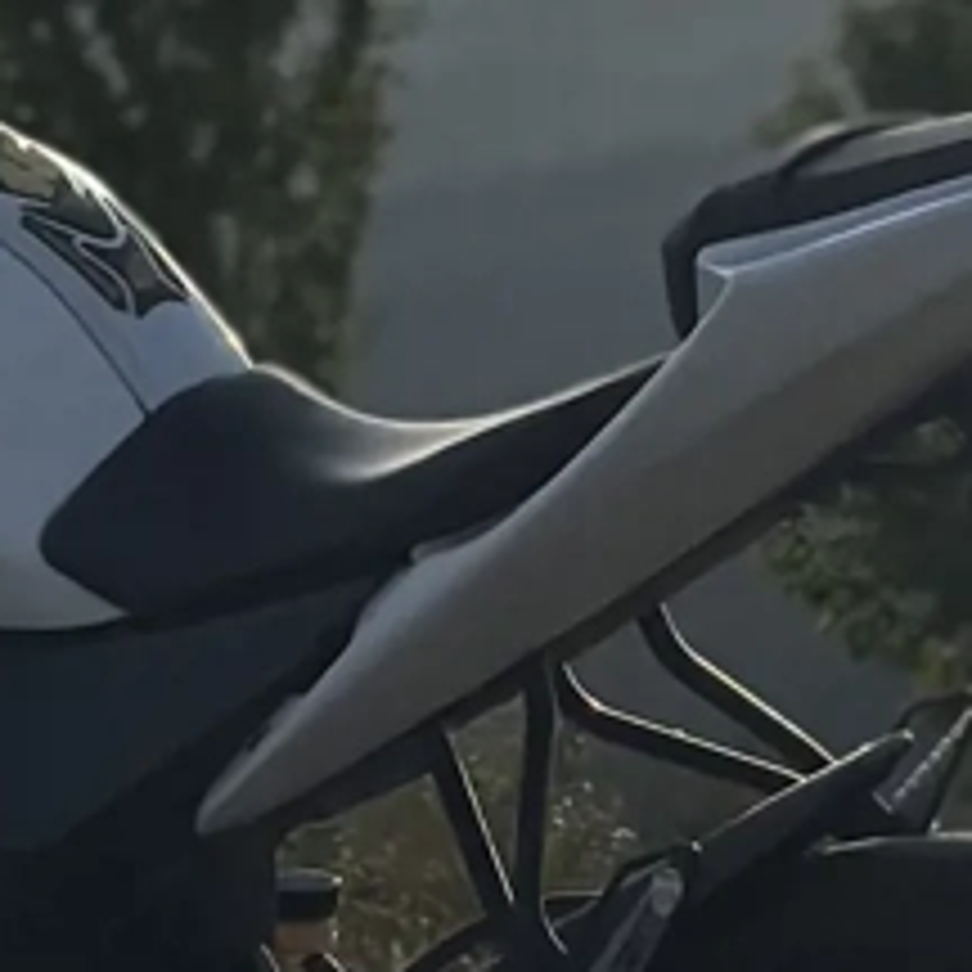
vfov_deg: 6.7
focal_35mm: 262
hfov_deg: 6.7
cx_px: 531
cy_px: -76
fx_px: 8323
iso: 100
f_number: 1.78
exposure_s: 1/18868
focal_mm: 6.86
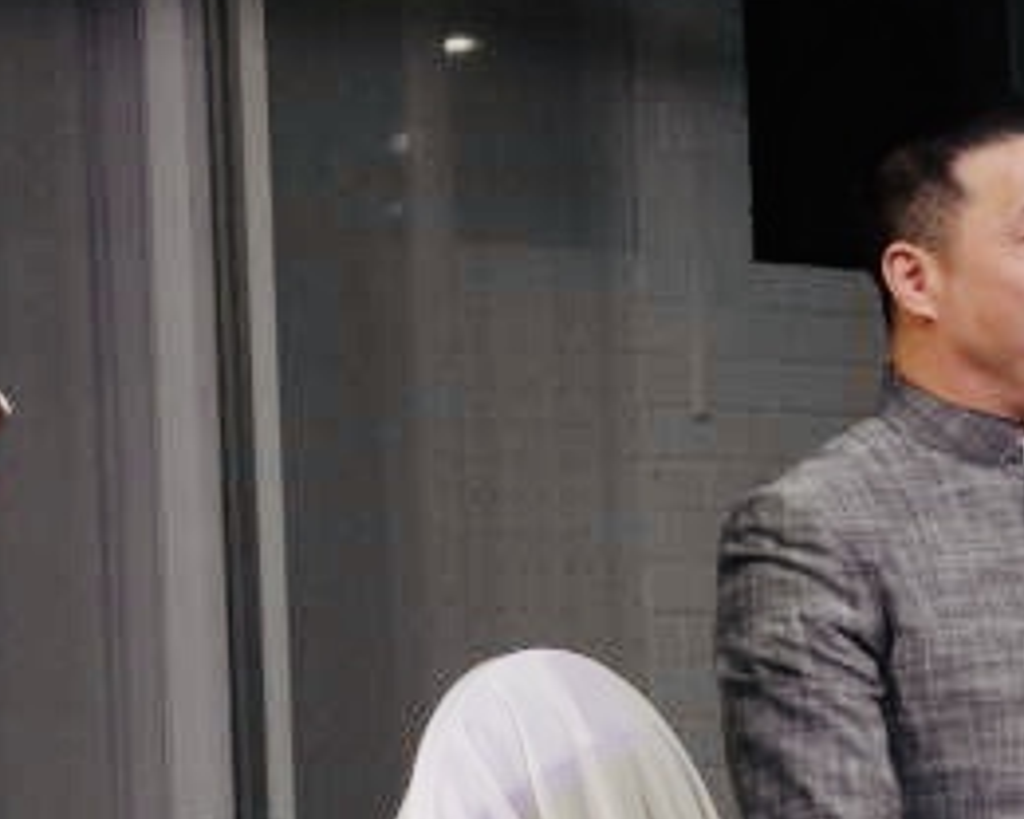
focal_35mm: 202
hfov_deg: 9.5
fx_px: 6122
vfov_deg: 7.7
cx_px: -102
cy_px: 453
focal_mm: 46
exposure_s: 1/80
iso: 1600
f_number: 6.4
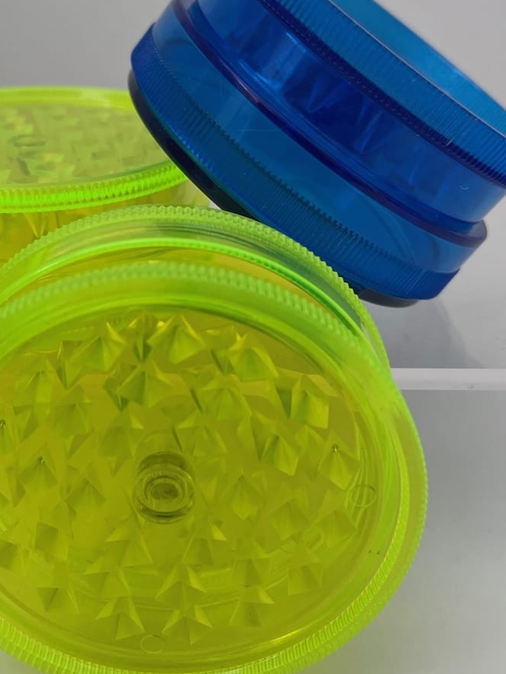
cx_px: 179
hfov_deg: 32.7
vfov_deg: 42.9
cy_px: 295
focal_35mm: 44
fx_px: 857
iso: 100
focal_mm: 4.2
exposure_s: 1/100
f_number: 1.6
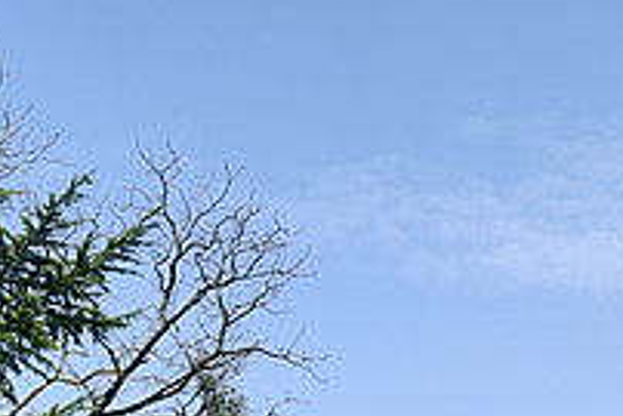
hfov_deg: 20.8
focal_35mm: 95
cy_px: 576
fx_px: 1645
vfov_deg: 13.8
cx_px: 25
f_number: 3.2
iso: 100
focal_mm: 24
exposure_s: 1/833
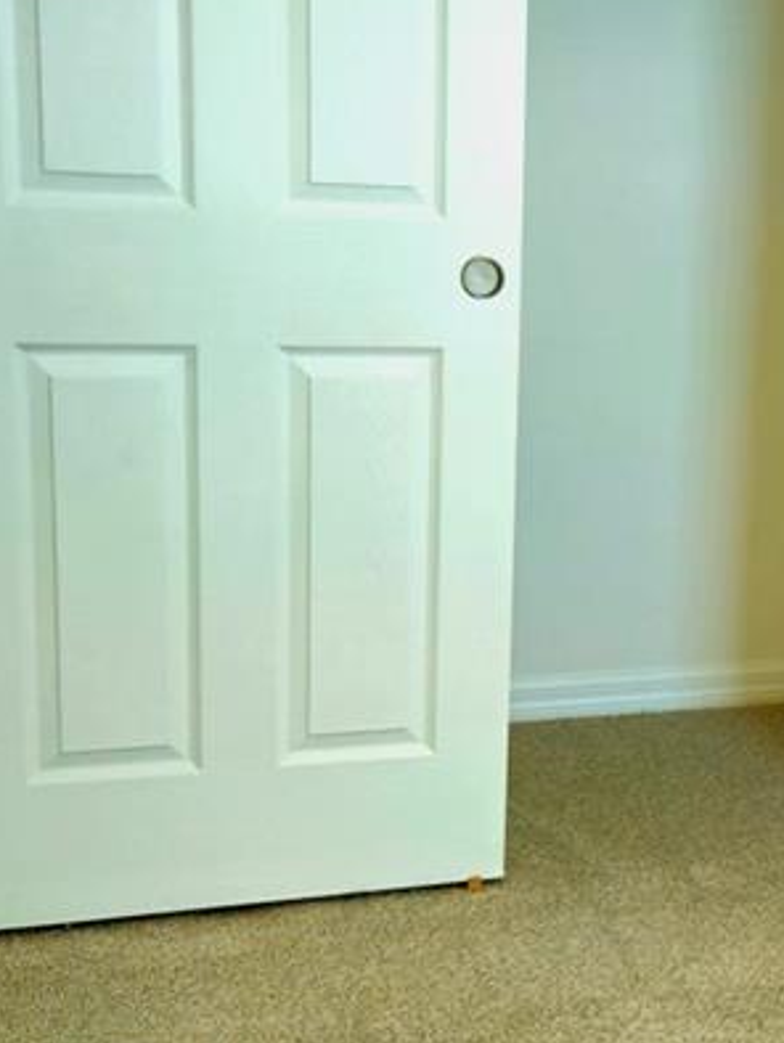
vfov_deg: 27.8
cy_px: 543
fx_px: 2112
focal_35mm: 70
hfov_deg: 19.7
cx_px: 964
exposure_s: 1/60.2
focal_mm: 5.4
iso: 125
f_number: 1.8
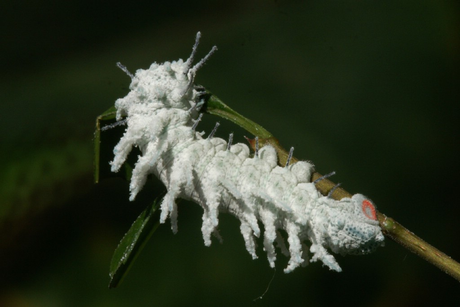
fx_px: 3450
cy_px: 154
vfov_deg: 5.1
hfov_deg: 7.6
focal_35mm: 270
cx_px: 230
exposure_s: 1/60
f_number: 32
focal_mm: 180
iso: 400
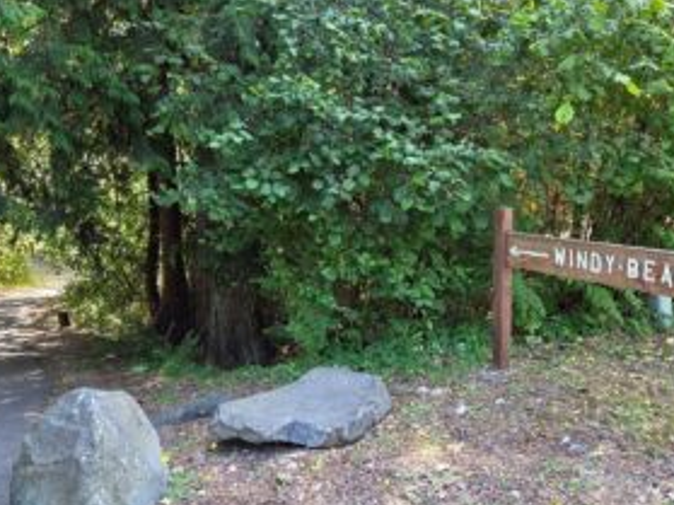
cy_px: 263
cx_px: 333
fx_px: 642
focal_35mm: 33
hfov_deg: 55.4
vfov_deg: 42.9
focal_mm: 5.4
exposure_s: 1/180
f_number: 1.8
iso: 100
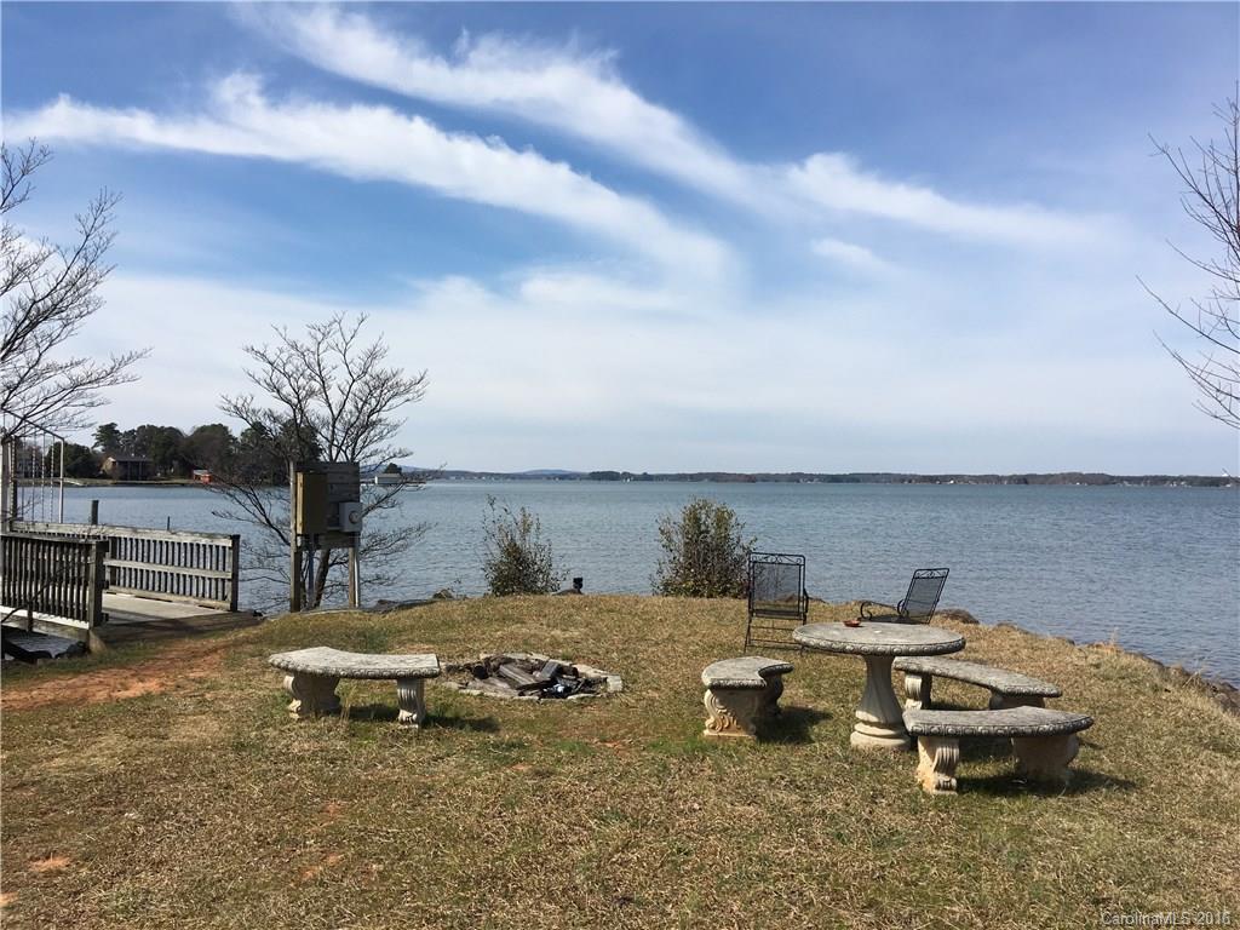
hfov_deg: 61.7
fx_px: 1039
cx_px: 620
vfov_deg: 48.2
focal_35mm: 29
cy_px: 465
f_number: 2.2
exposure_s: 1/2198
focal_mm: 4.15
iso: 25
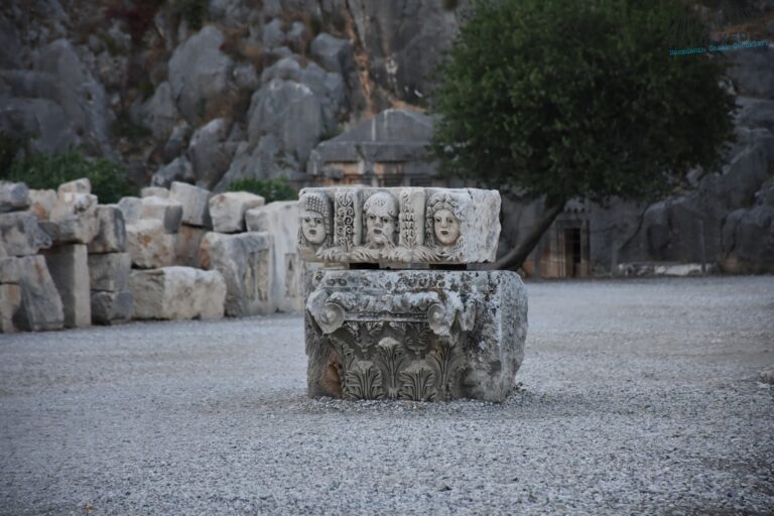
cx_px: 387
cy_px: 258
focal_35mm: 210
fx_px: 4515
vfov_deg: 6.5
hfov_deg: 9.8
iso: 800
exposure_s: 1/640
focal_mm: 140
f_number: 6.3
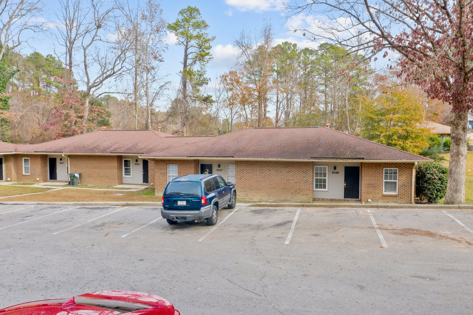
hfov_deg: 65.5
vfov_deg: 46.4
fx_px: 368
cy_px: 158
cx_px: 236
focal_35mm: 28
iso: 100
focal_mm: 10.26
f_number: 5
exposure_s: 1/320
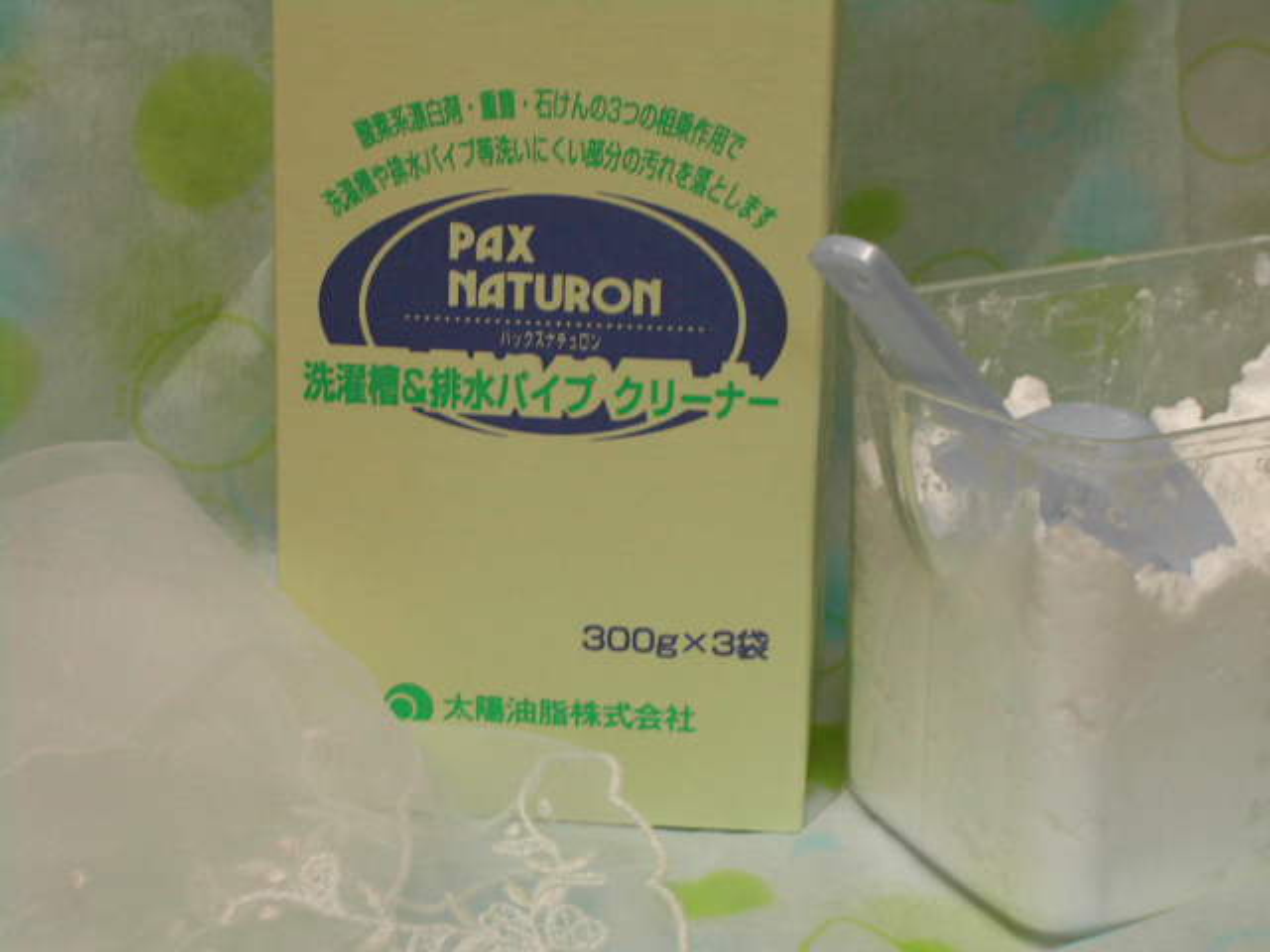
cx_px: 635
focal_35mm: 114
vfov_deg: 13.0
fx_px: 4182
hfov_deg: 17.3
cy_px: 476
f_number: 4.9
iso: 100
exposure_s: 1/9.2
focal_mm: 24
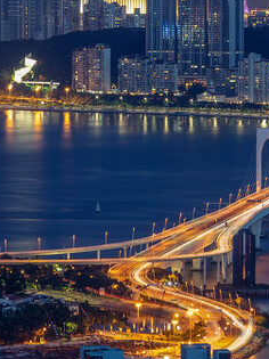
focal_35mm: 385
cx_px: 47
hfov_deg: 3.9
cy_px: 88
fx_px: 3992
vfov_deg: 5.1
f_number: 8
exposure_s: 10
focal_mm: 105
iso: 100
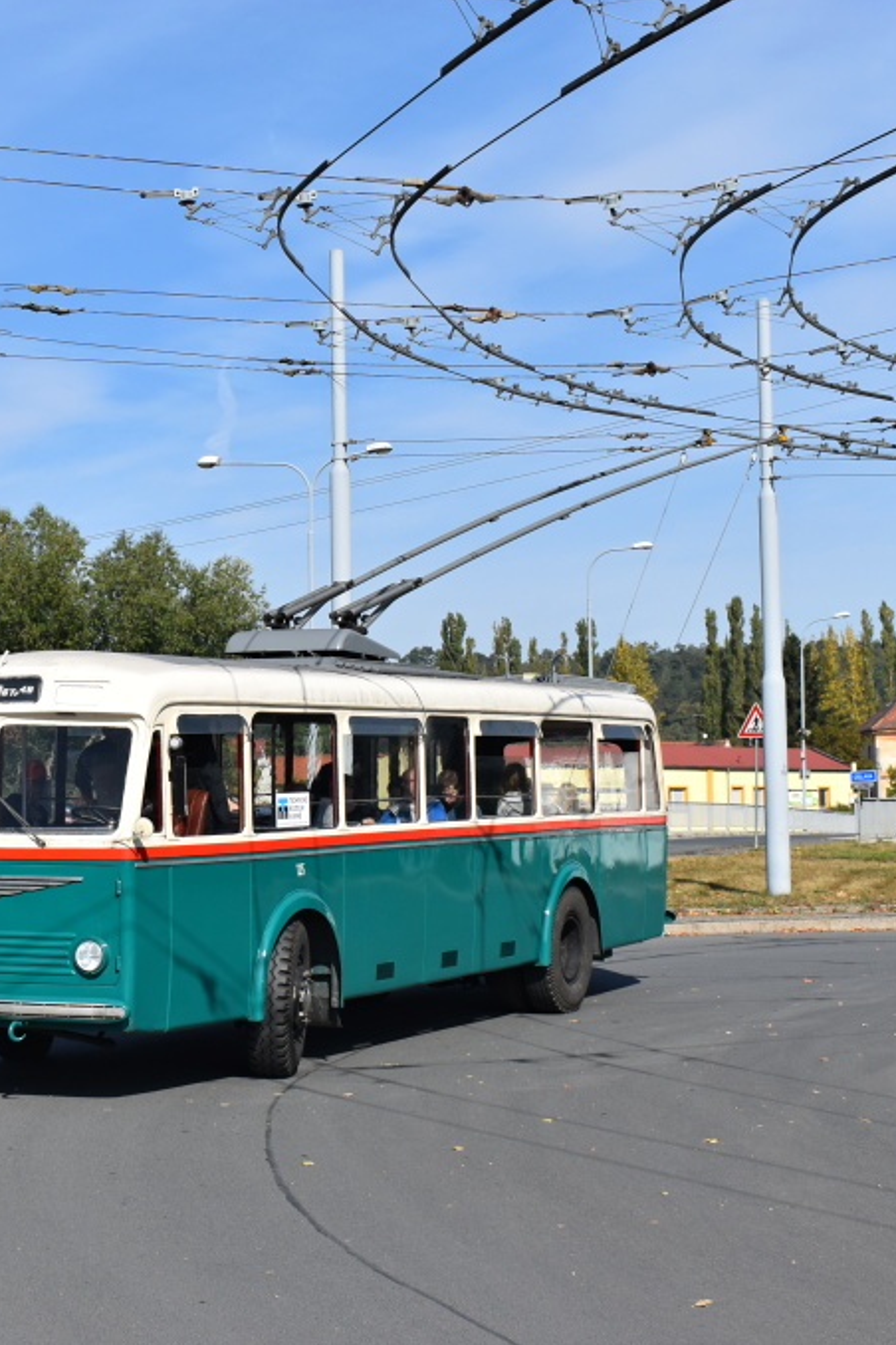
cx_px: 184
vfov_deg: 30.6
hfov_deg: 20.5
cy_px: 673
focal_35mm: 66
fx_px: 2455
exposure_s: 1/400
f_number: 10
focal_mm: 29
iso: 200
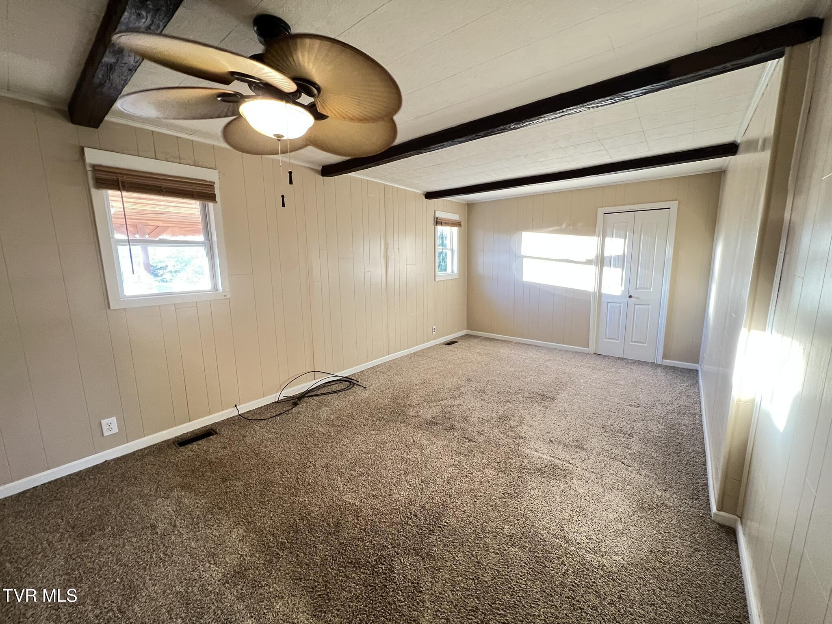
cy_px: 312
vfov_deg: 89.9
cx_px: 416
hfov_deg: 106.2
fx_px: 312
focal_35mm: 13
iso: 400
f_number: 1.8
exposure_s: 1/60
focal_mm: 1.57
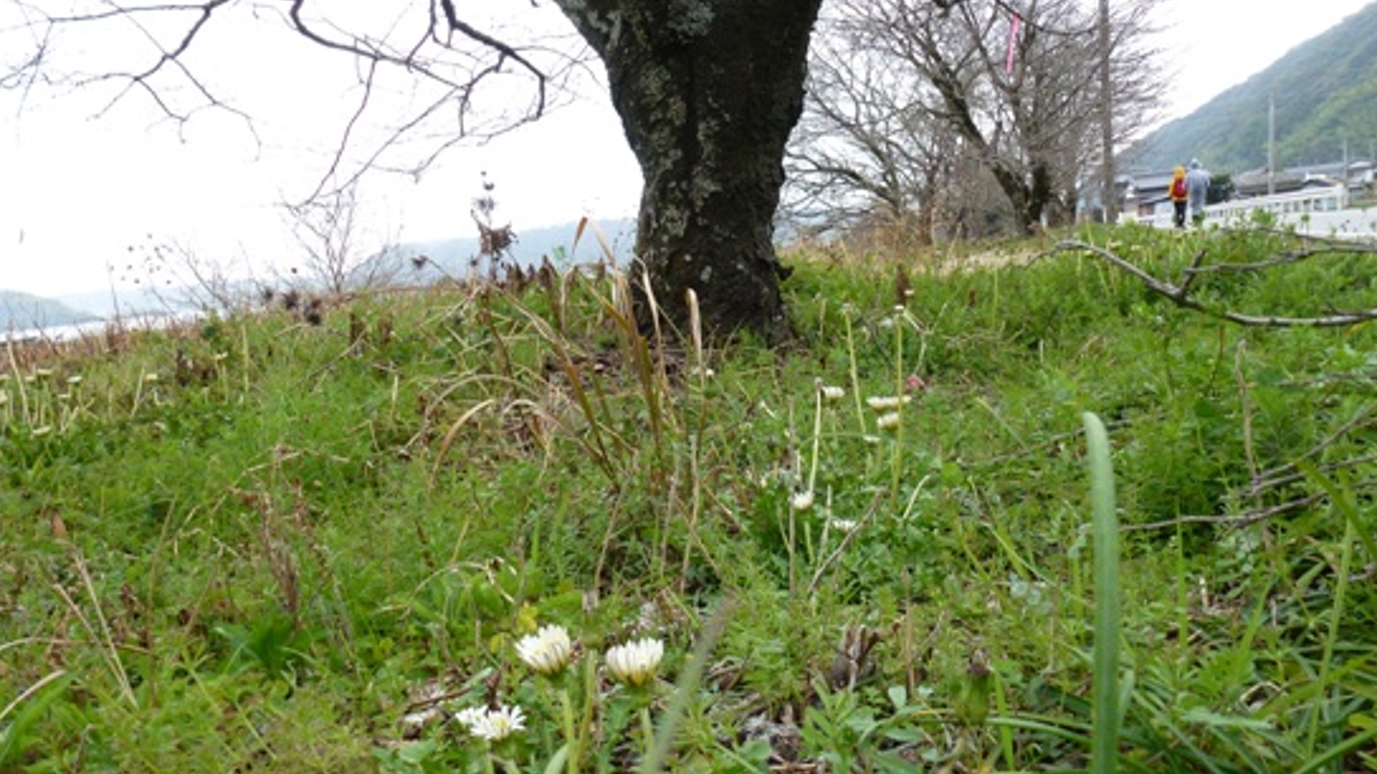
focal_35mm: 27
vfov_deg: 42.7
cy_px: 464
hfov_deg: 69.9
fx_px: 986
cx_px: 686
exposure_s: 1/60
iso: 125
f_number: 3.3
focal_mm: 4.3
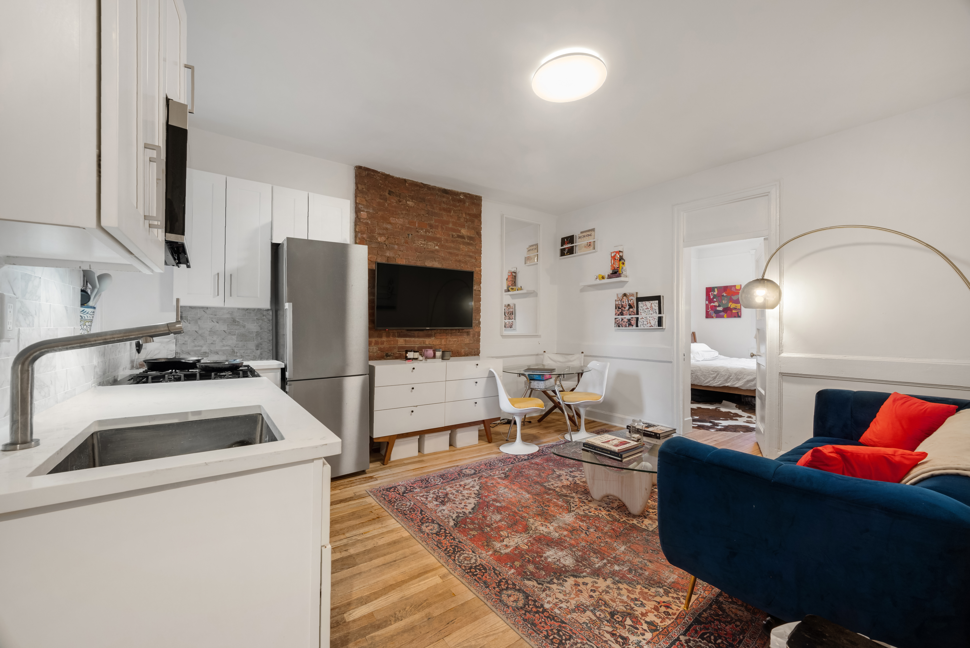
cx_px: 485
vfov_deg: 81.3
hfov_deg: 104.2
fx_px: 377
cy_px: 324
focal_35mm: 14
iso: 400
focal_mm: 14
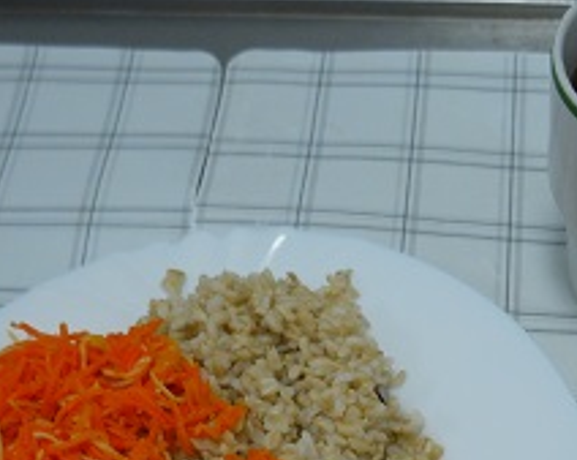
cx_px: 547
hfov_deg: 26.4
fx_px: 1177
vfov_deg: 20.8
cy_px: 536
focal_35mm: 69
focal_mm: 16
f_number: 3.5
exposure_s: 1/250
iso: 800
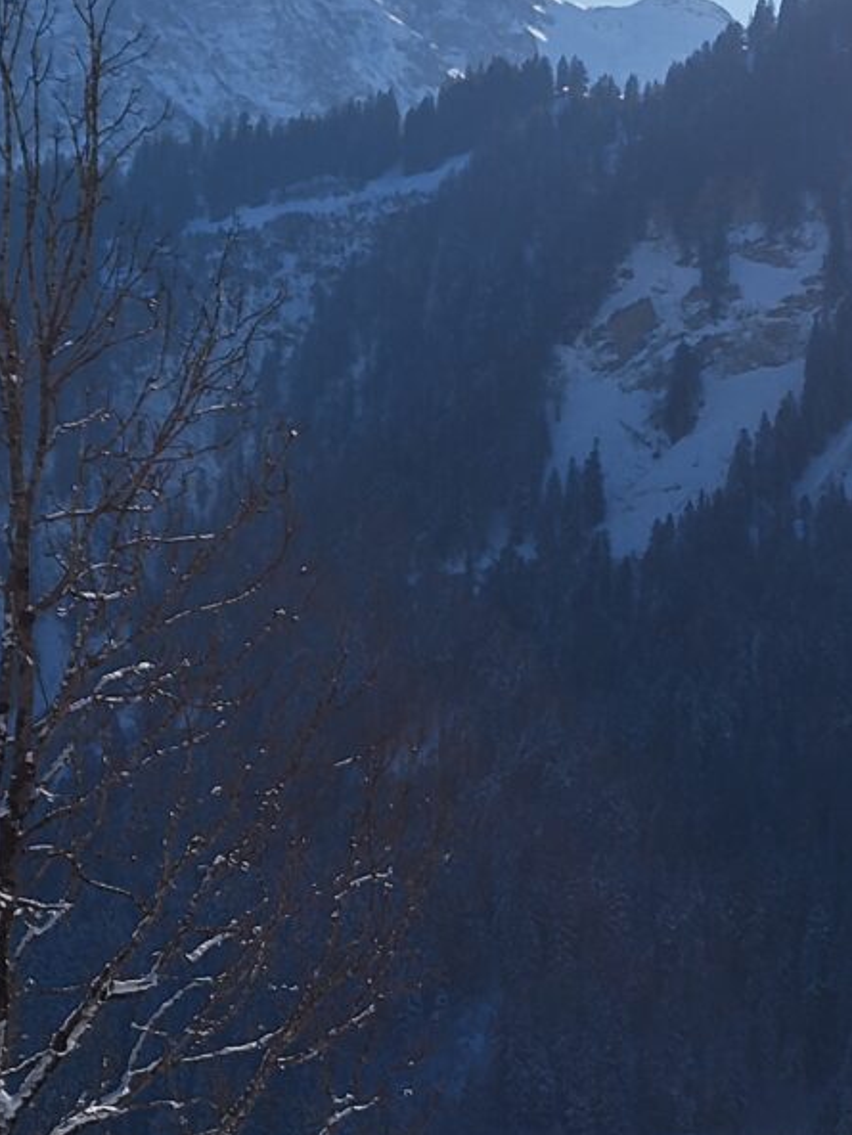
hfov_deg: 10.2
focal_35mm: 144
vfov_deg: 13.6
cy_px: 1013
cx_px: -82
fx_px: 4724
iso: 50
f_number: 1.88
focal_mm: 5.56
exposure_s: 1/1910
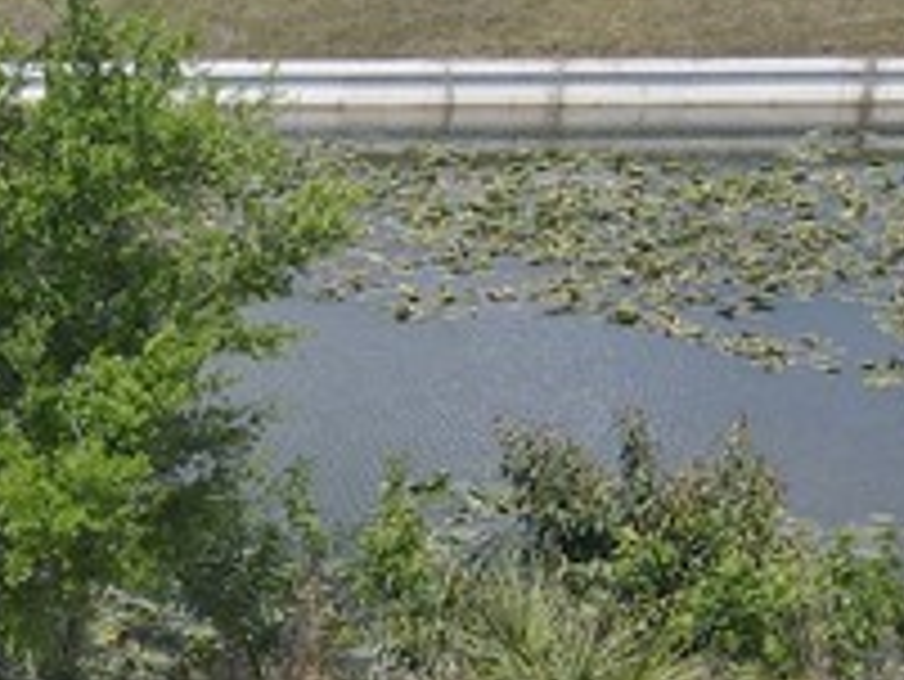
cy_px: 1094
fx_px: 3188
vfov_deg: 11.5
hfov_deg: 14.7
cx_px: -544
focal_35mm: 122
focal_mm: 4.5
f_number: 2.8
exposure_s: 1/640
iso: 100
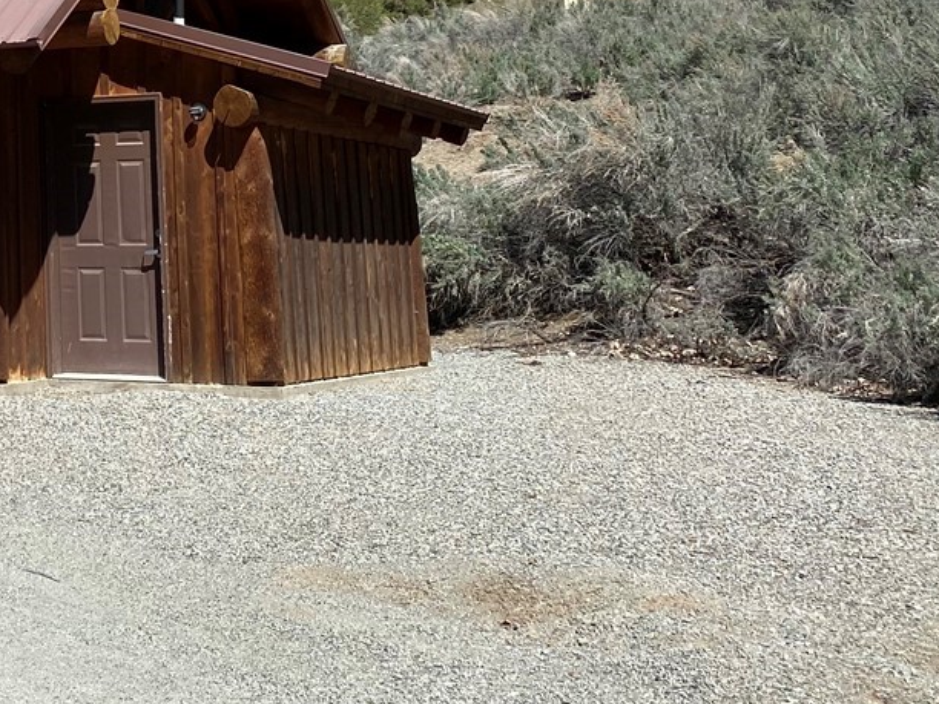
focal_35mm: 68
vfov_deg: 20.8
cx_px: -175
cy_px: -18
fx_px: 1845
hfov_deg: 25.7
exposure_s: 1/3125
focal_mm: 4.25
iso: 32
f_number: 1.8
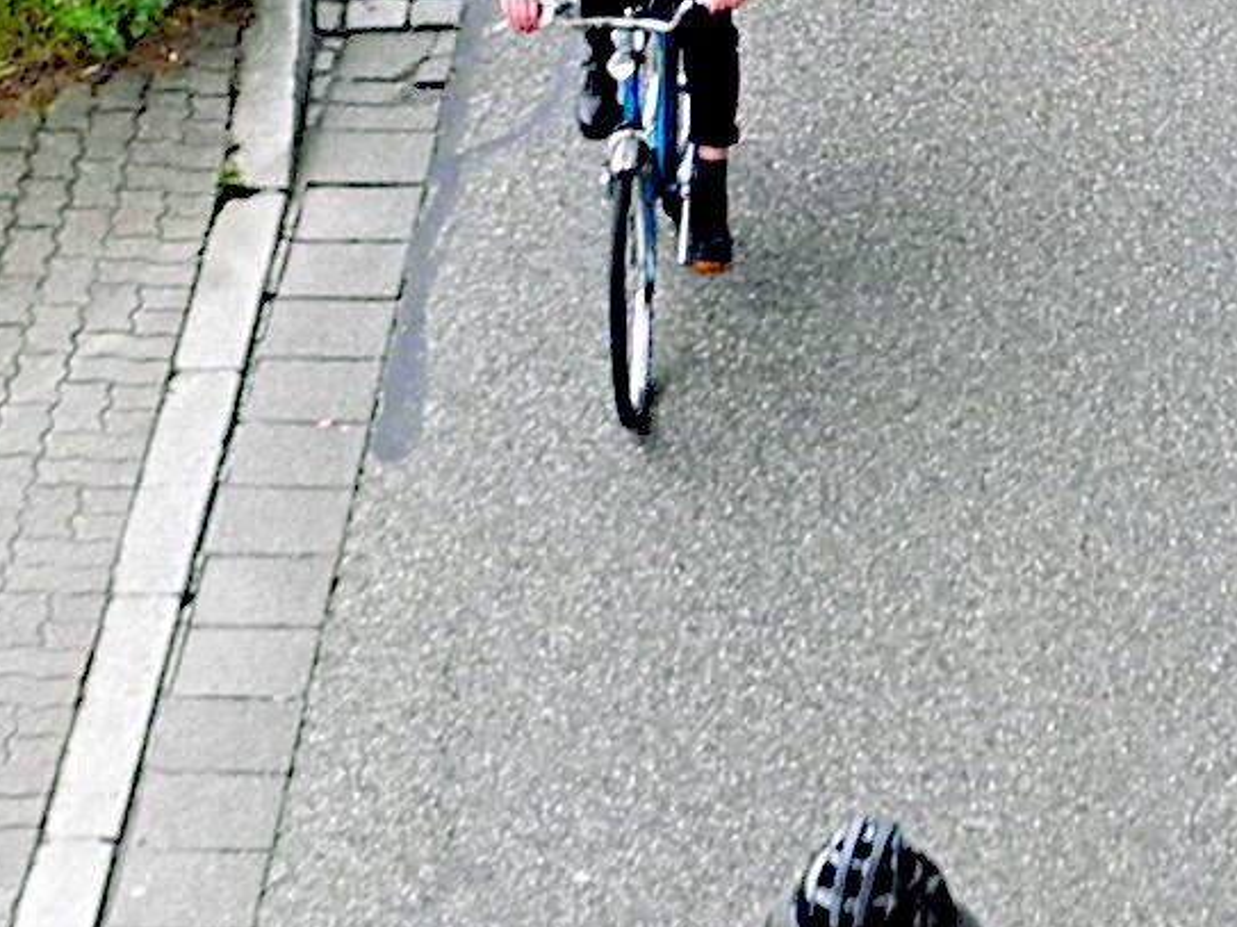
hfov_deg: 10.3
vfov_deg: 7.7
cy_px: -574
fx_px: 6717
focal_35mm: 188
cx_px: 1549
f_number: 2.8
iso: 100
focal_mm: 6
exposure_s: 1/121
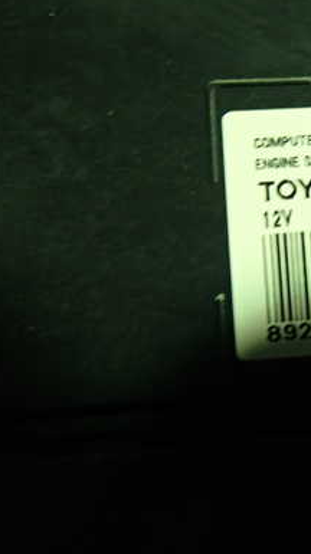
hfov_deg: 21.3
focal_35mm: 51
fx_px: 749
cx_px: 400
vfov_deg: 40.6
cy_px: 248
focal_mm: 5.4
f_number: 2.3
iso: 250
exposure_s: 1/30
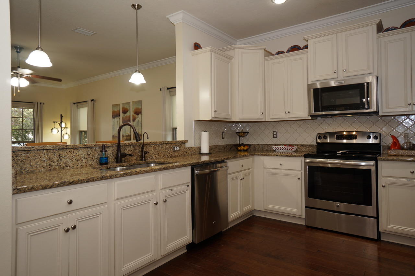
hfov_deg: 77.4
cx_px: 208
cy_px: 138
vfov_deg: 56.1
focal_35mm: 22
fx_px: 259
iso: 160
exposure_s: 1/60
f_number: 4
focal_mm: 15
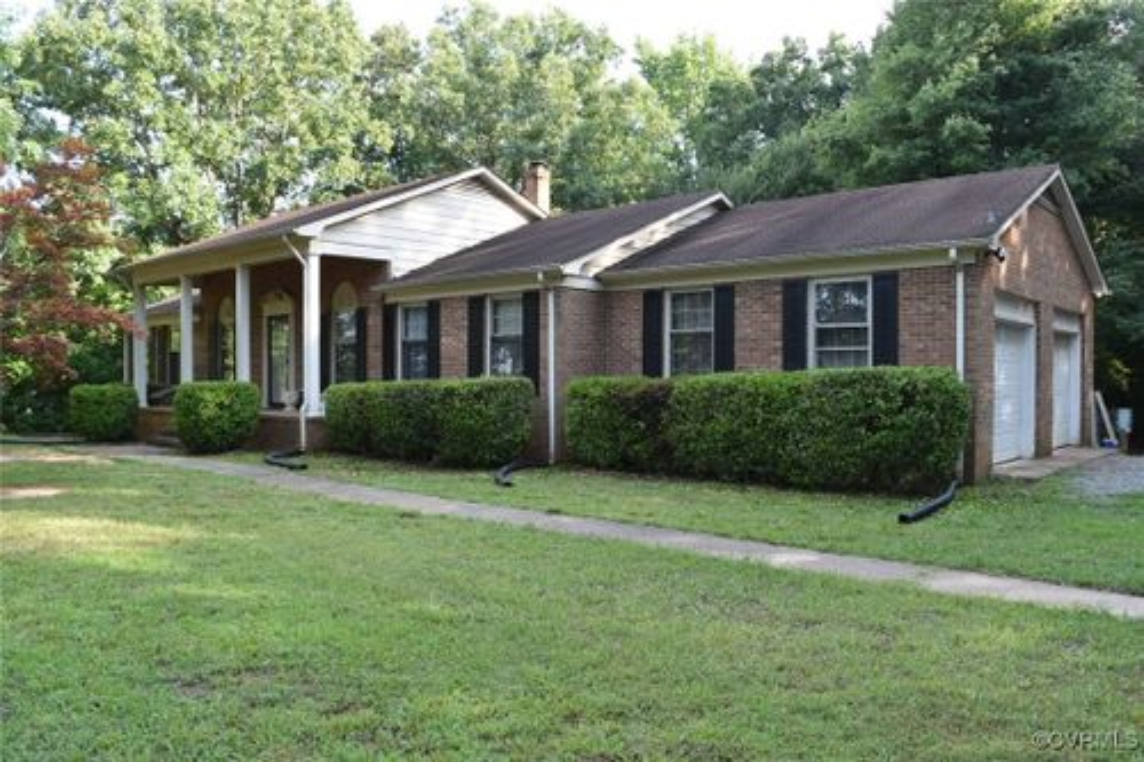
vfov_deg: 47.9
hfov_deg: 67.4
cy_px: 381
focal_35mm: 27
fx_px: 858
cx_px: 572
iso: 400
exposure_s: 1/160
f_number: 6.3
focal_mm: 18
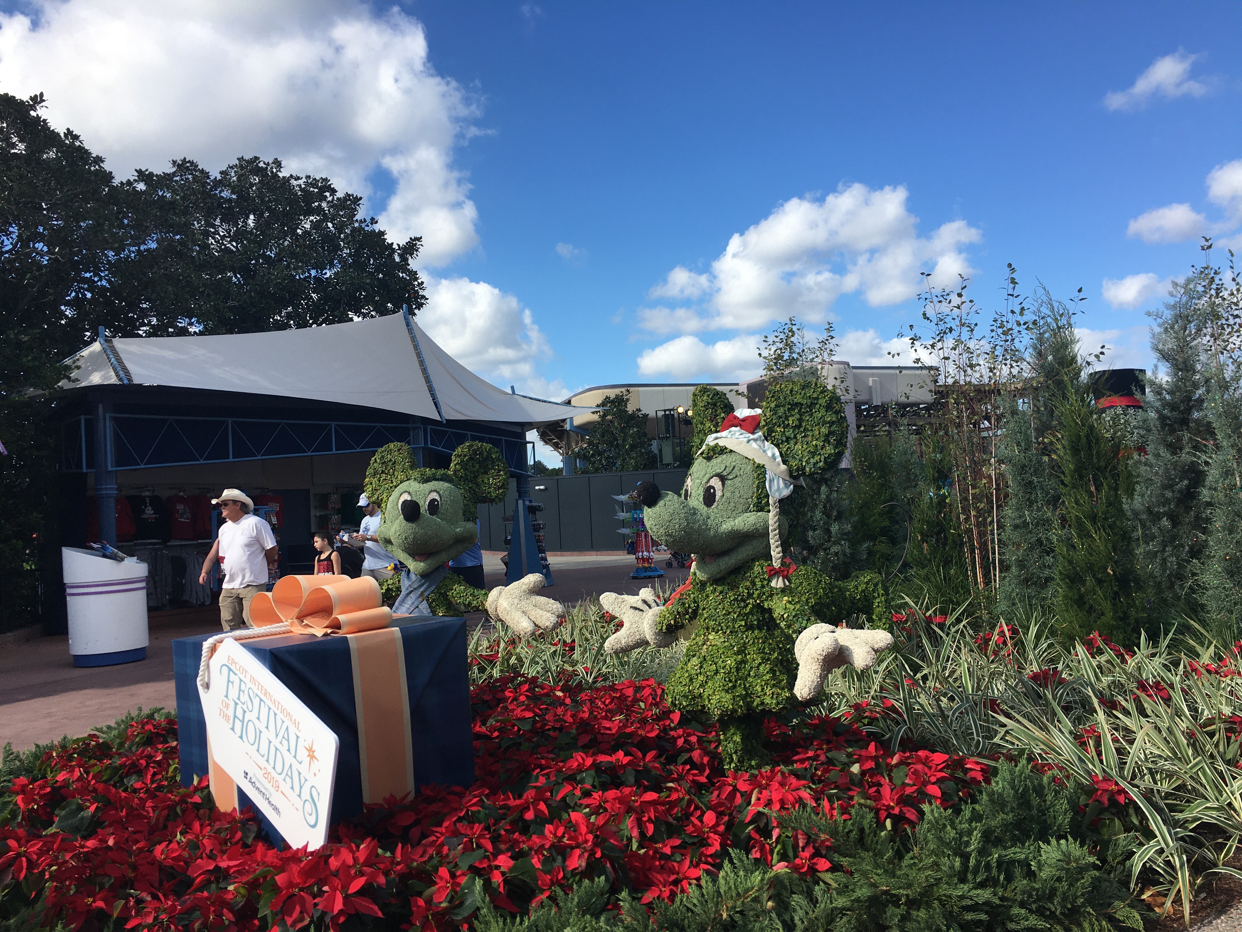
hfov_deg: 61.7
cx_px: 621
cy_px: 466
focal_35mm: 29
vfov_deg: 48.2
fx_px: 1041
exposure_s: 1/1166
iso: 25
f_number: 2.2
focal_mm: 4.15
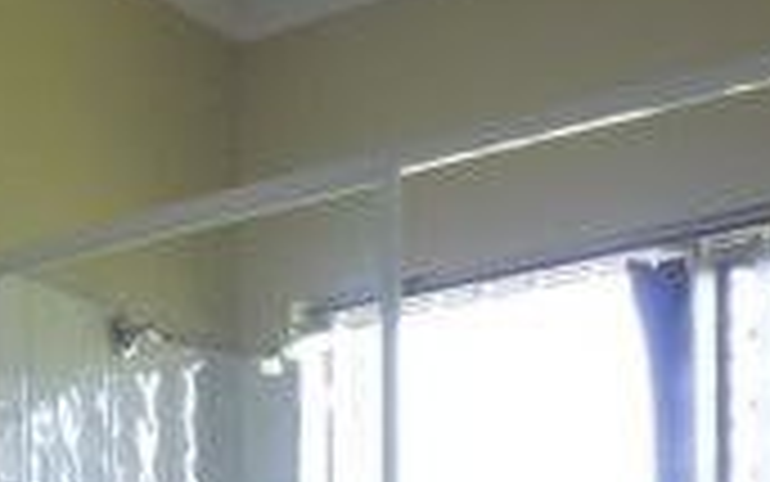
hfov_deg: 23.1
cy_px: 896
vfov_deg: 14.0
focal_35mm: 82
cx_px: -162
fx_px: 1721
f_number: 3.3
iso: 320
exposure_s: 1/60
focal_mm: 4.3
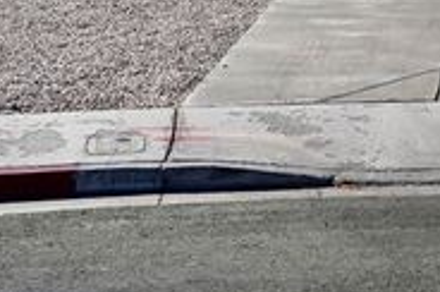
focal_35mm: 87
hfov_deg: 22.3
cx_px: 464
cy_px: -78
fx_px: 1061
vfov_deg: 15.0
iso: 100
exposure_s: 1/400
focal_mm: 32
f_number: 8
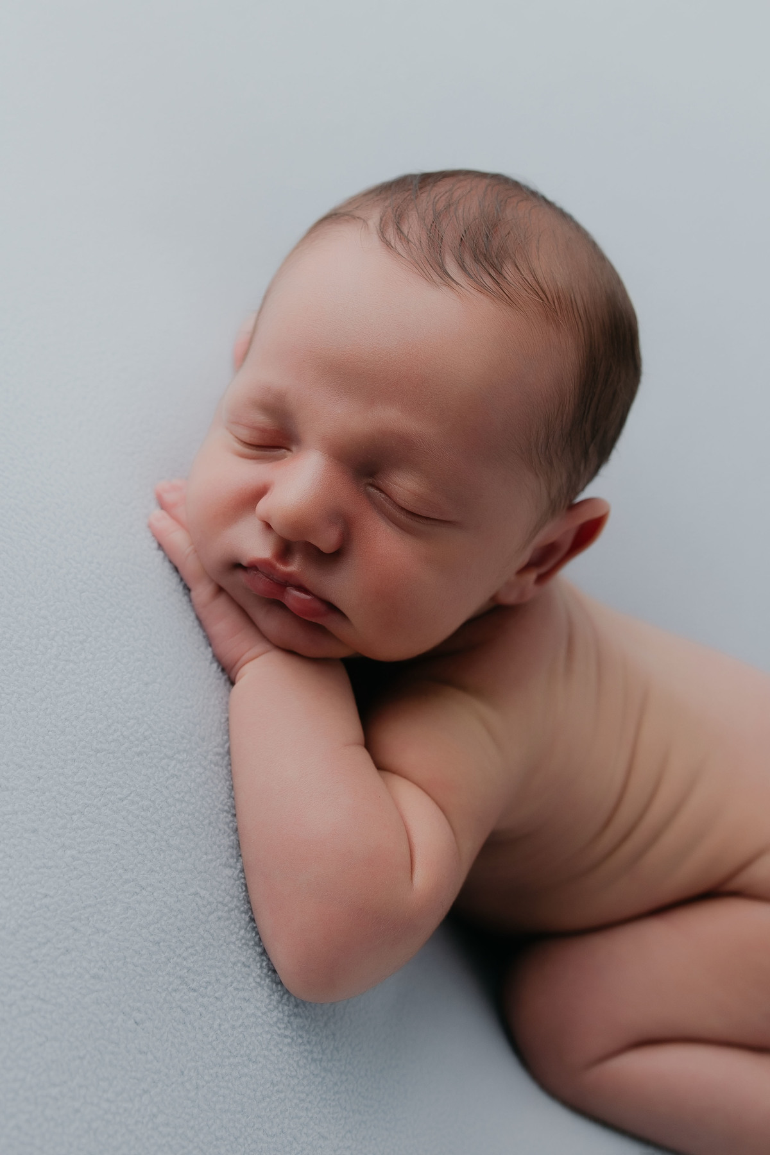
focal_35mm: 33
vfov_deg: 57.2
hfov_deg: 40.0
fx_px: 1059
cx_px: 385
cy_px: 578
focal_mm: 22
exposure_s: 1/160
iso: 160
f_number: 2.8
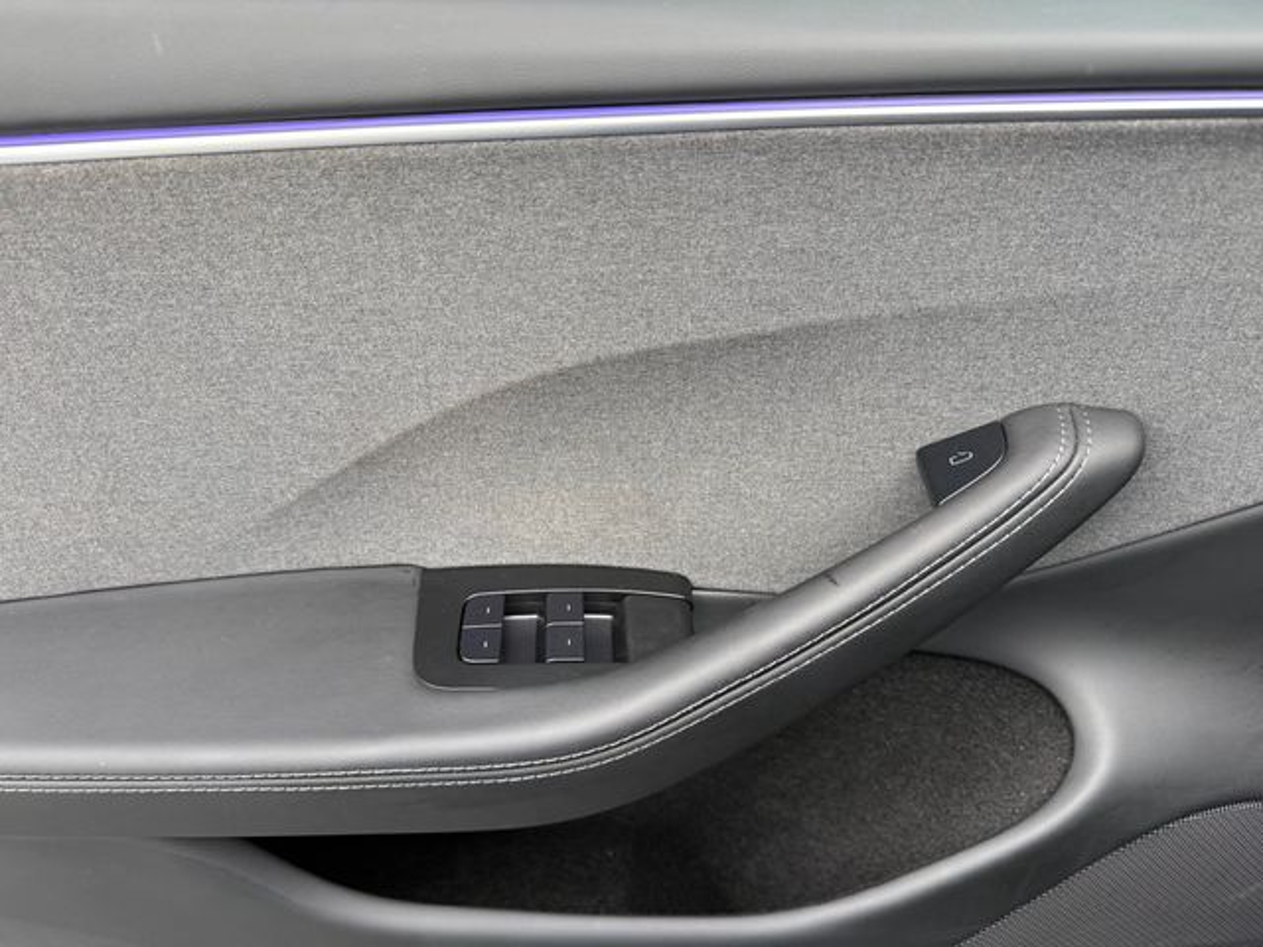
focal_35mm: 24
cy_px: 474
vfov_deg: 56.8
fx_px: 876
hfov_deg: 71.6
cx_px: 632
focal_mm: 6.76
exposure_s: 1/155
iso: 160
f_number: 1.78
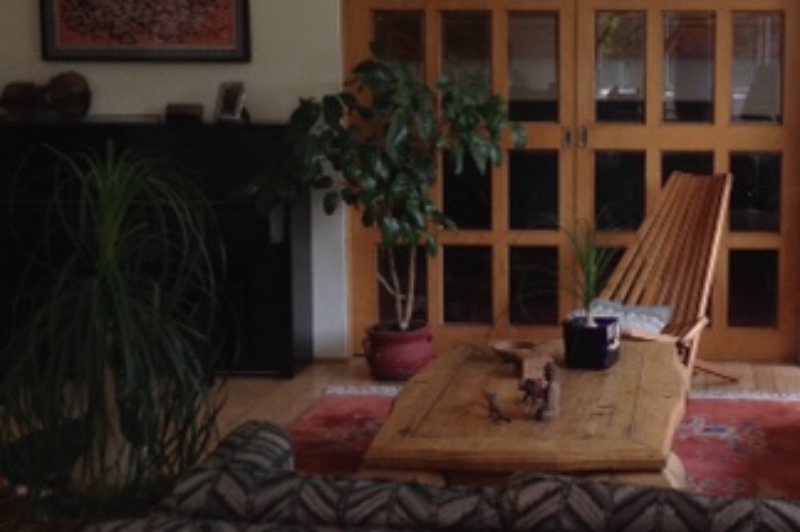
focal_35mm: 68
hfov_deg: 29.2
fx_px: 1510
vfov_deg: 19.9
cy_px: 178
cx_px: 607
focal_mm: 3.3
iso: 50
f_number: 2.4
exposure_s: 1/120
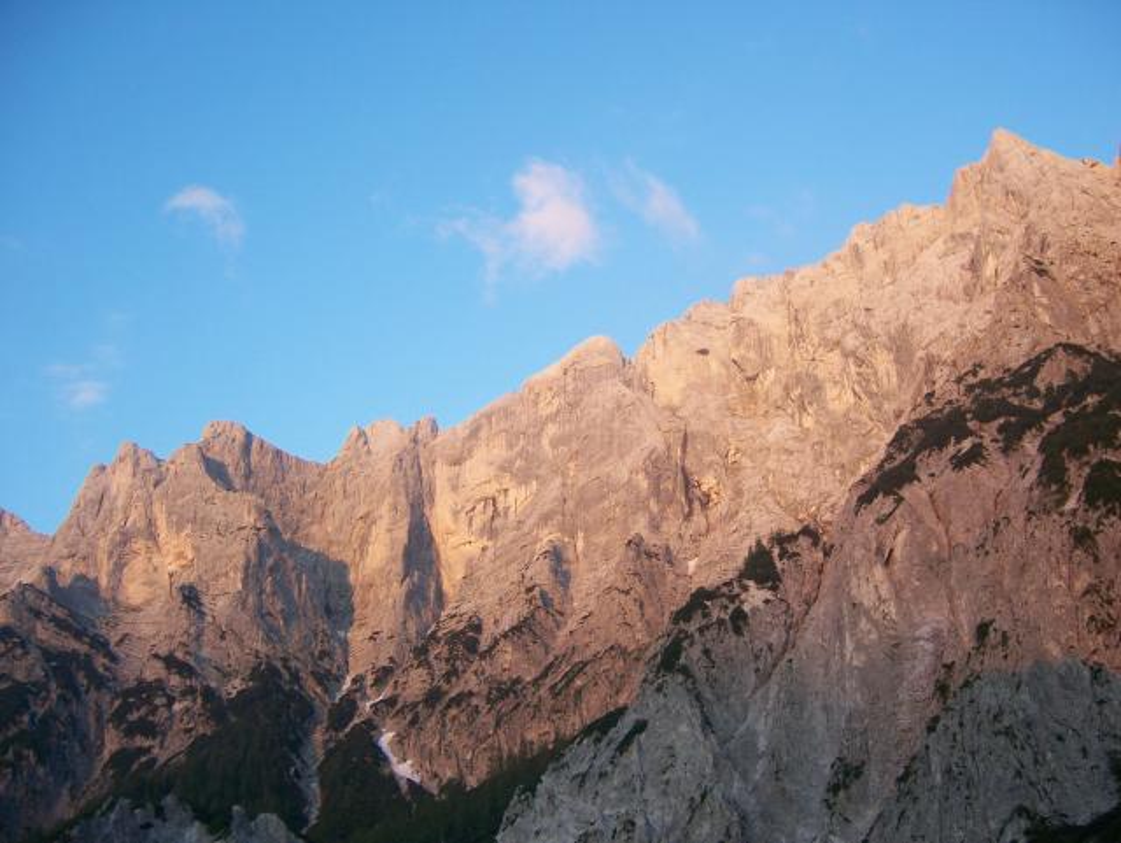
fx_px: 1167
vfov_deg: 39.7
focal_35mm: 36
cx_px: 560
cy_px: 422
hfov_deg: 51.3
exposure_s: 1/125
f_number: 2.8
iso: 80
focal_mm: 6
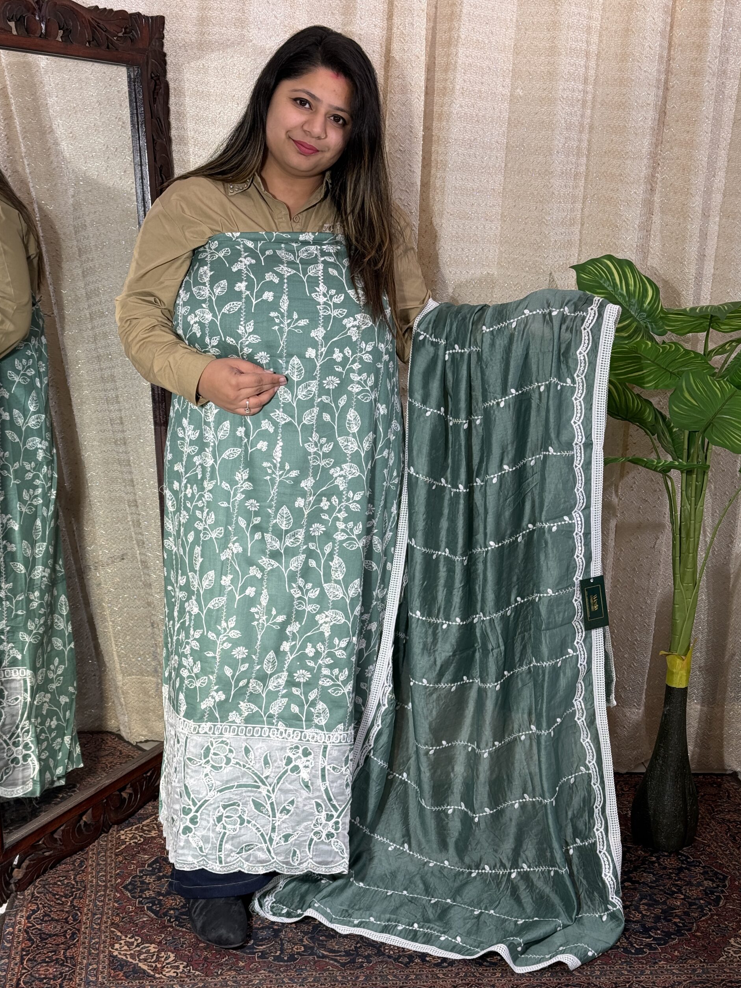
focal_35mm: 49
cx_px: 366
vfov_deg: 38.9
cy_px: 498
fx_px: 1399
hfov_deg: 29.7
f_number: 1.78
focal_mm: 6.76
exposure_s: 1/254
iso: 64
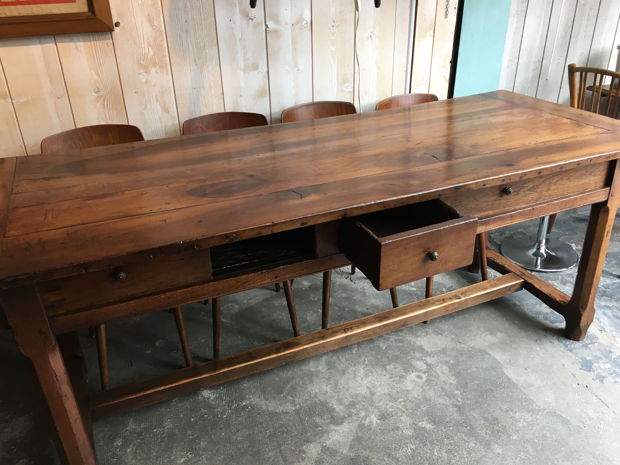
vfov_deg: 48.2
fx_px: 519
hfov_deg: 61.7
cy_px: 232
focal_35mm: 29
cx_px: 310
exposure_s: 1/33
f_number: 2.2
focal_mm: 4.15
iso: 80
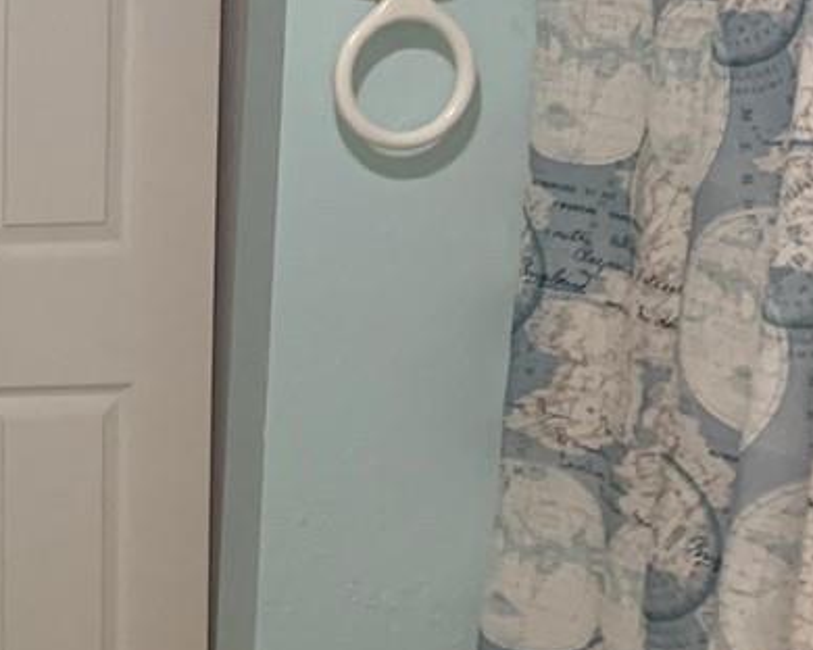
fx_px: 2502
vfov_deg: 14.8
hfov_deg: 16.3
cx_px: -532
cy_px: 465
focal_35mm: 104
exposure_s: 1/60
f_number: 1.8
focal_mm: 4.25
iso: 160
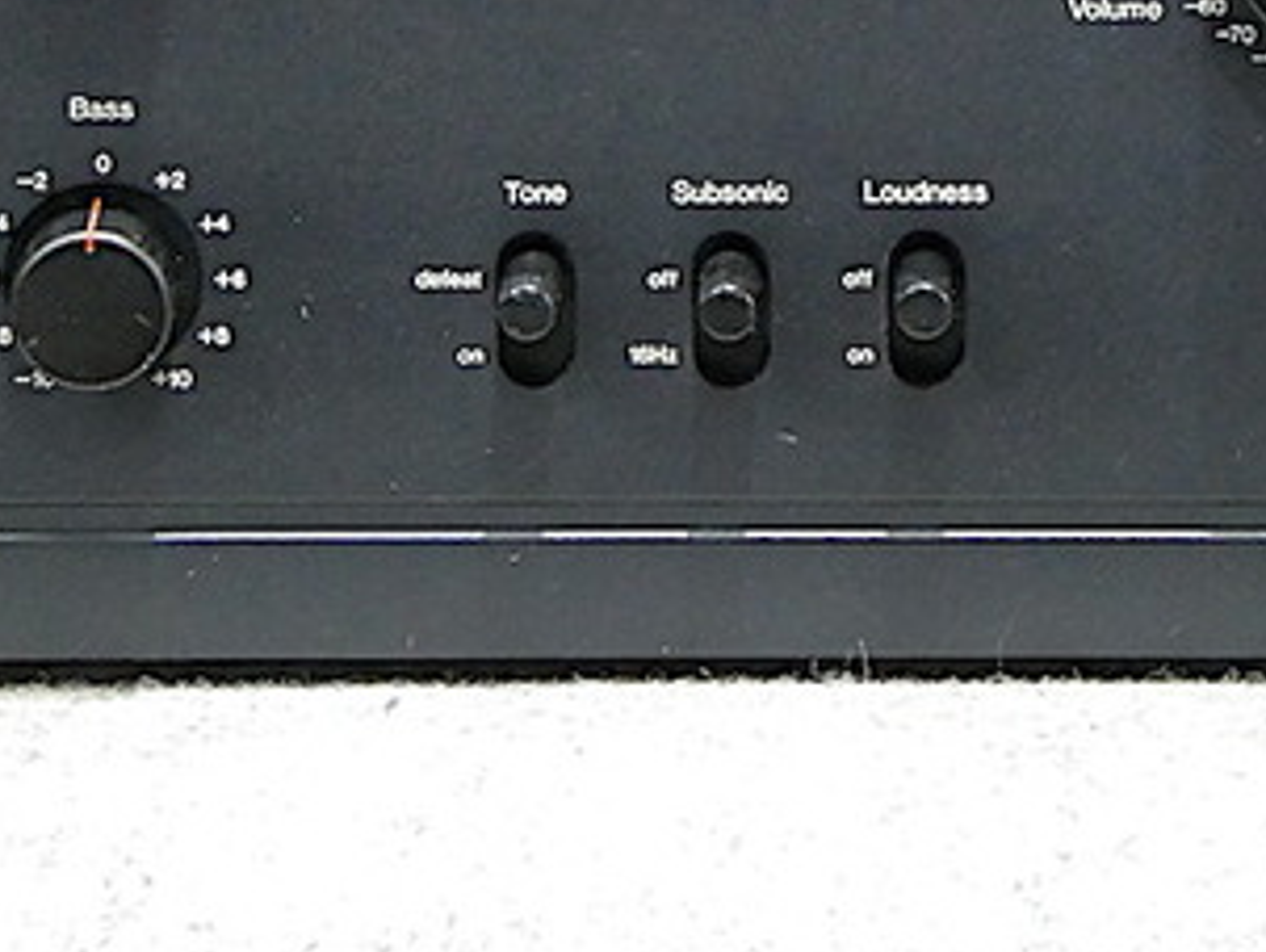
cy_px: -4
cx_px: 755
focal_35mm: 429
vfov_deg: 3.5
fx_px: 15702
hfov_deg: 4.6
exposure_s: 1/5
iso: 400
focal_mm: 24.2
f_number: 5.3
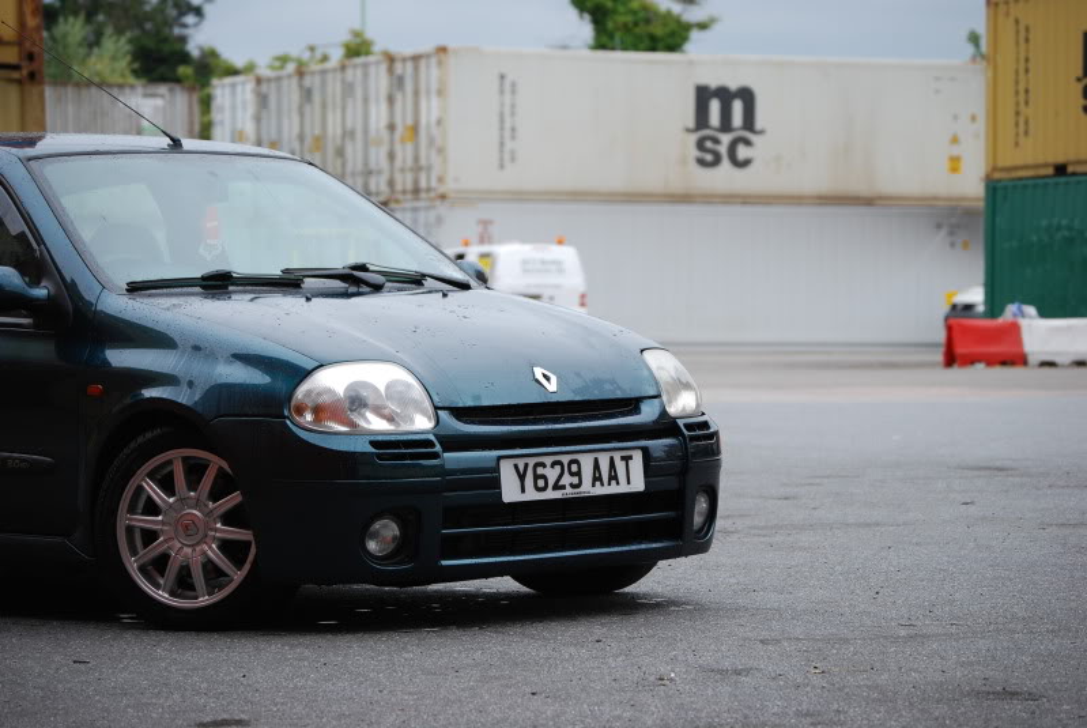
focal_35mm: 135
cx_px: 544
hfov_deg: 15.2
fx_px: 4081
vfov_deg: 10.2
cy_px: 364
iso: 200
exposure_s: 1/320
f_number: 4.8
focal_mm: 90
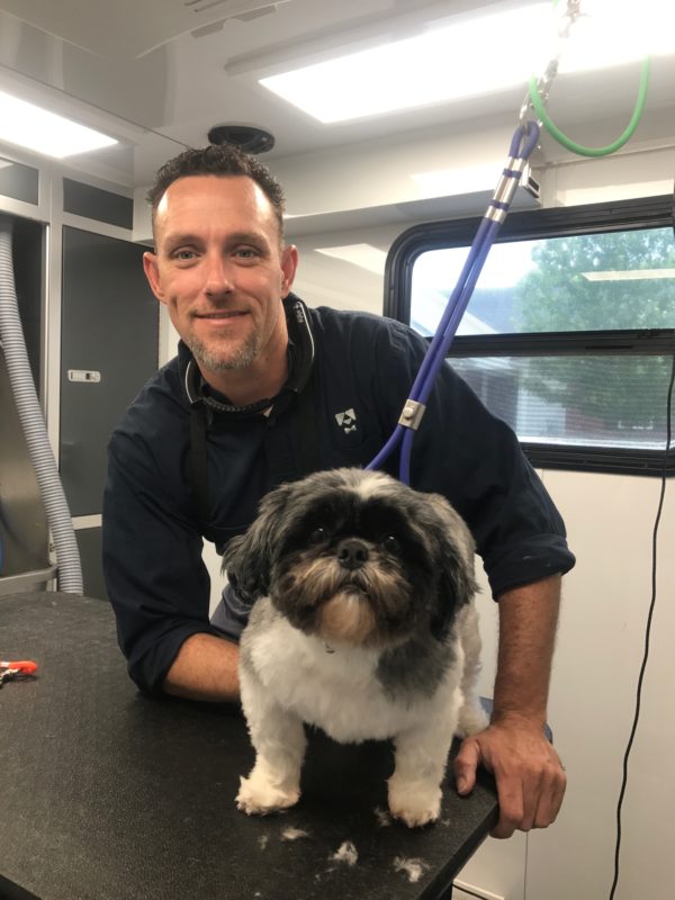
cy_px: 450
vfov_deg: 63.4
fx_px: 728
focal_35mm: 28
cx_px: 338
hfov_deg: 49.7
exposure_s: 1/62
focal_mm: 3.99
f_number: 1.8
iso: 32
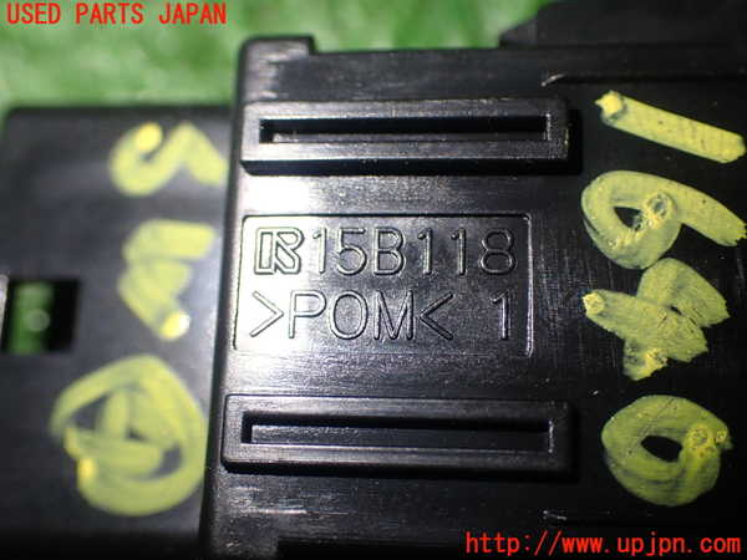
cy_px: 280
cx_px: 374
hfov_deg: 40.4
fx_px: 1014
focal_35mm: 47
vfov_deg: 30.9
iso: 200
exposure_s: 1/50
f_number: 3.1
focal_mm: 8.4
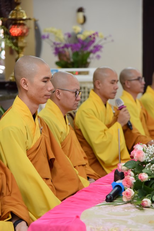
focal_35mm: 105
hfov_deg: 13.1
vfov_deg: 19.4
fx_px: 673
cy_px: 116
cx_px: 77
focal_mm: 105
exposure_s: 1/125
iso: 1000
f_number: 4.5
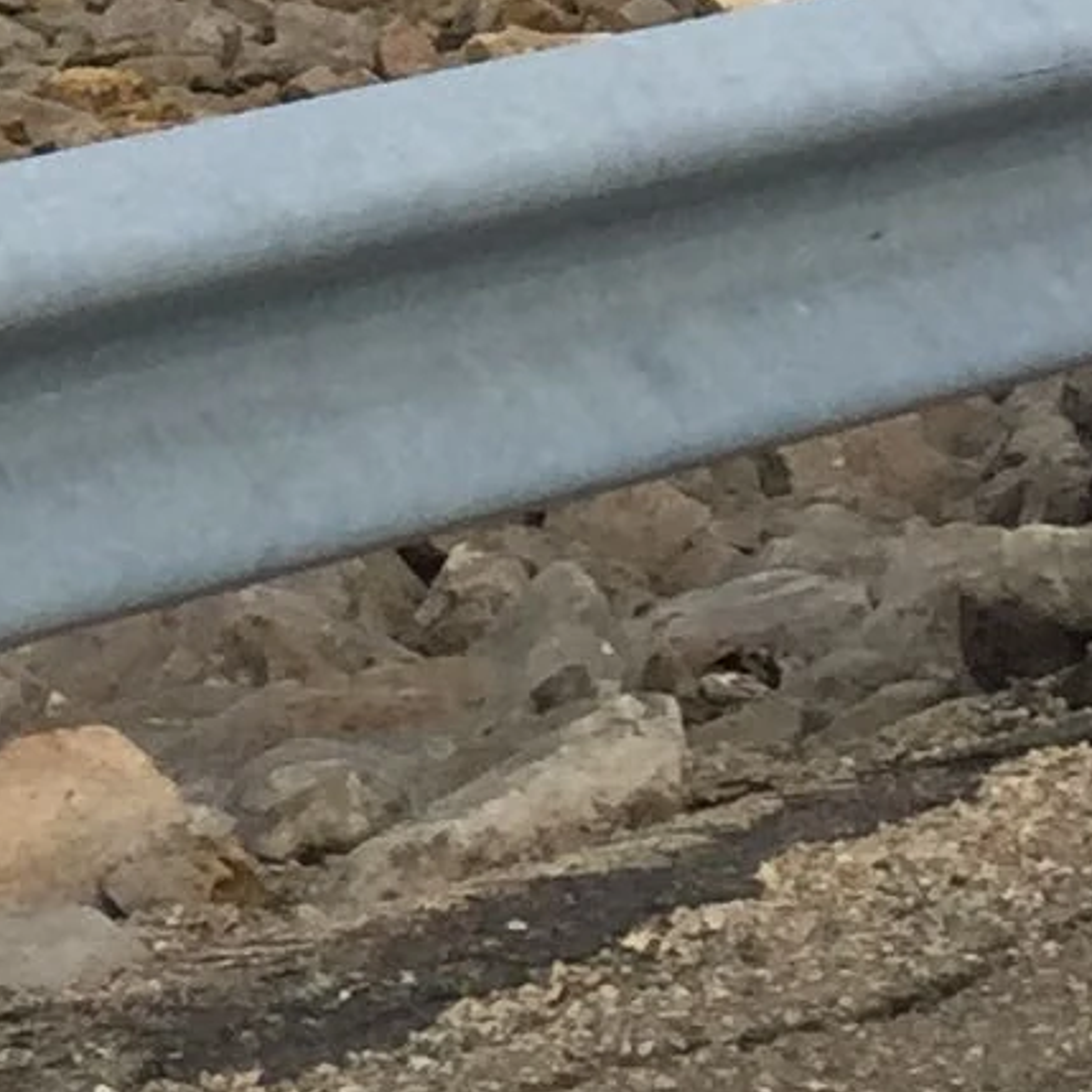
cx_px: -1100
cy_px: -1298
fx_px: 6960
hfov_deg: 8.5
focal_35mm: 195
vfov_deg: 8.4
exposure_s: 1/2198
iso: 32
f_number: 2.2
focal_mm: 4.15
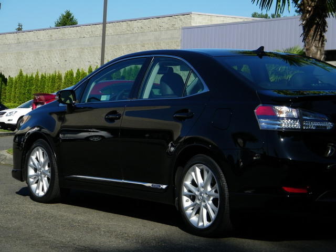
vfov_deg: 15.6
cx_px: 168
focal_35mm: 95
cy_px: 126
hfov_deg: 20.7
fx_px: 922
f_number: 9.2
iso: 100
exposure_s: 1/200
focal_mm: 16.9
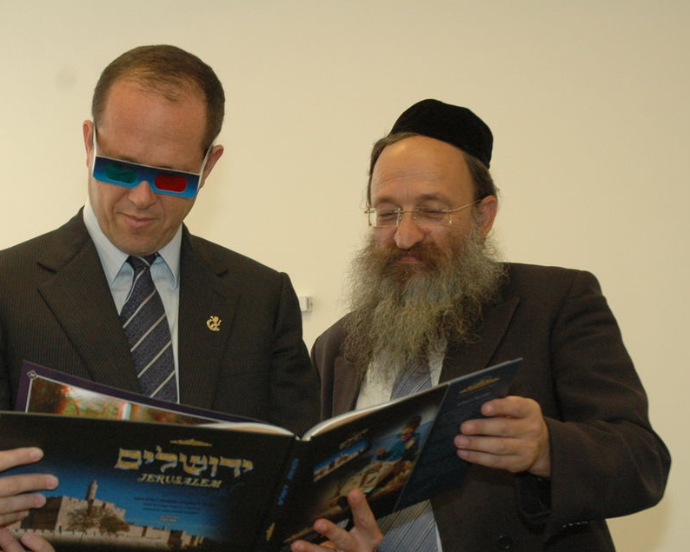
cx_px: 147
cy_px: 385
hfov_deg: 24.4
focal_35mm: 77
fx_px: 1569
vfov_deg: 19.9
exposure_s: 1/125
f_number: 5.6
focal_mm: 31
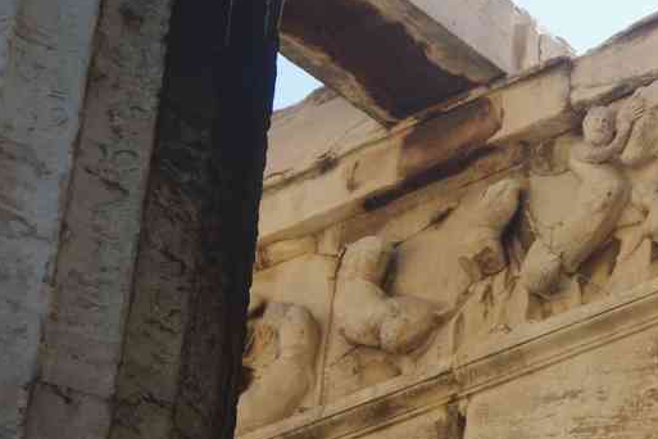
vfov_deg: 7.2
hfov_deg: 10.8
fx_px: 3472
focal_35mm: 190
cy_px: 217
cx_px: 596
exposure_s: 1/100
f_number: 9
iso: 200
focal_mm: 65
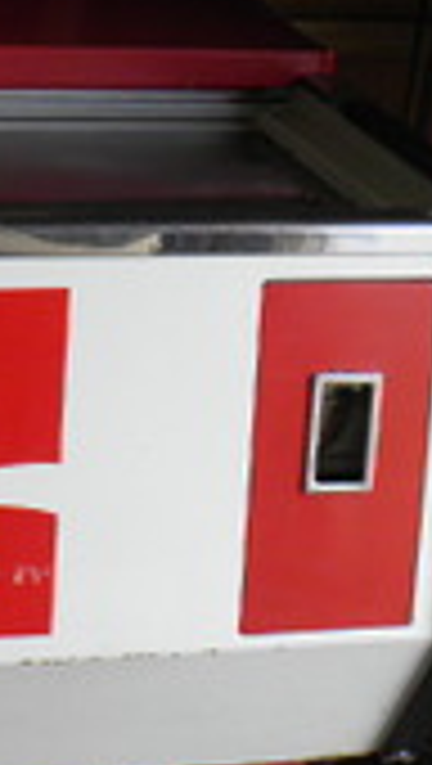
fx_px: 1949
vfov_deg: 22.1
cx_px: -50
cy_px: 520
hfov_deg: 12.4
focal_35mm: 96
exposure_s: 1/50
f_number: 3.3
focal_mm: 5.5
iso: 50
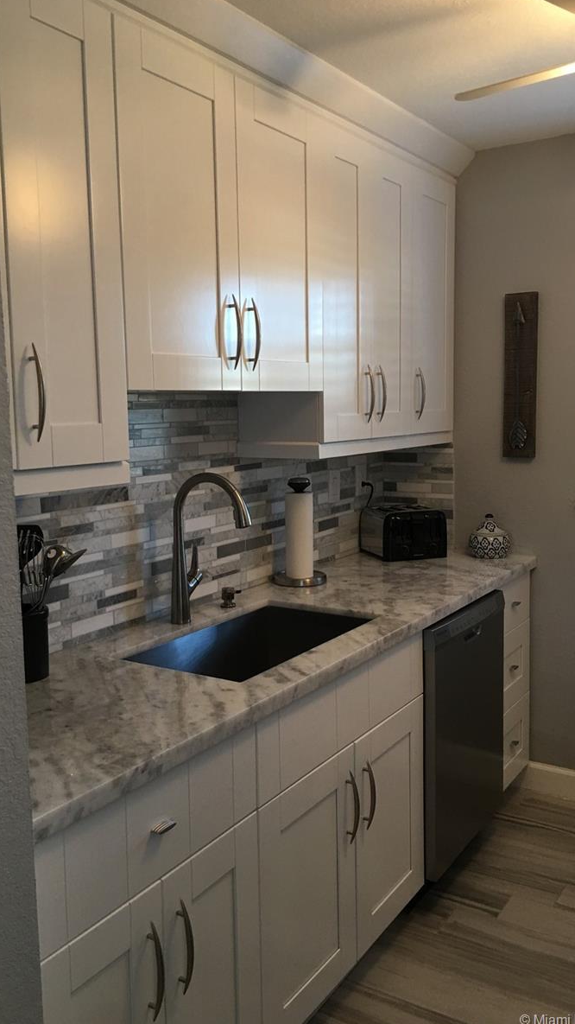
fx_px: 868
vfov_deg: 61.0
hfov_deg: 36.7
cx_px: 287
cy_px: 512
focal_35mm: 32
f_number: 2.2
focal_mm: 4.15
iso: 40
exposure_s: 1/15
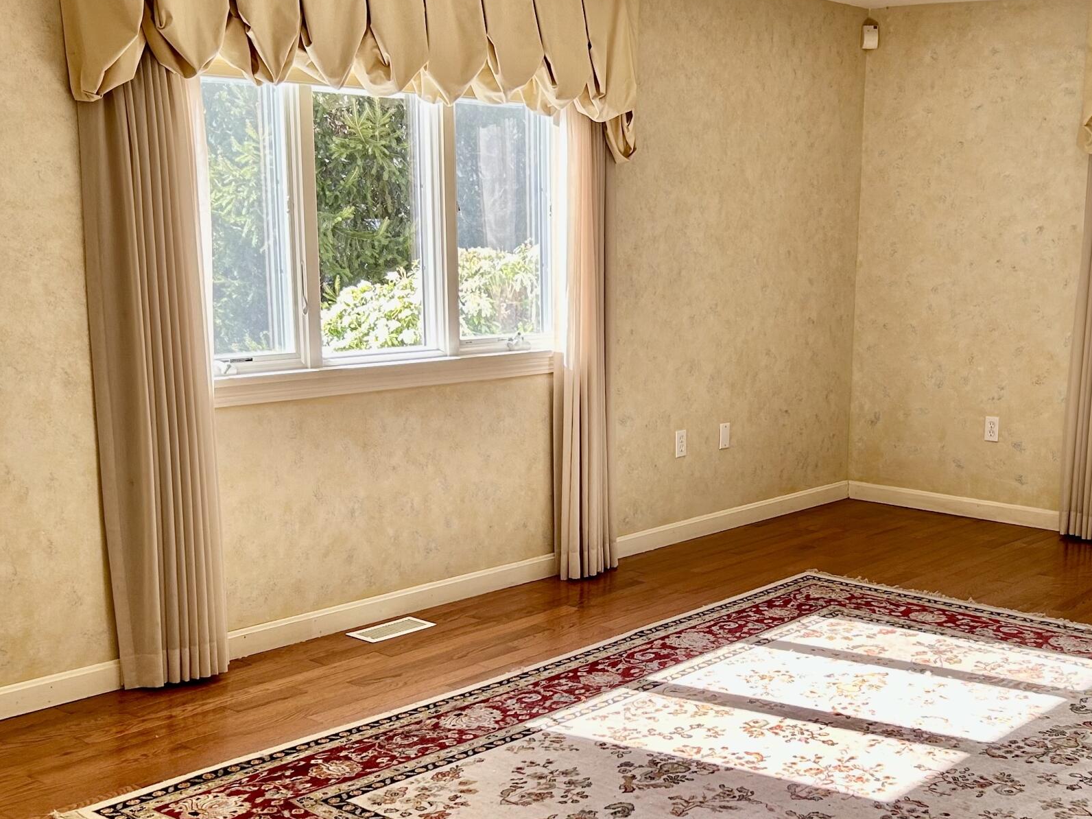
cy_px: 521
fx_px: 1546
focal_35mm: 49
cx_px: 677
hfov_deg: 38.7
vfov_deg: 29.5
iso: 50
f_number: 1.5
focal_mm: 5.7
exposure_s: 1/163
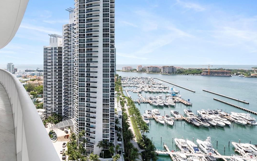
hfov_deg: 74.9
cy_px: 51
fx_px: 161
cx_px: 87
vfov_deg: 51.8
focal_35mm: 23
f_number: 9
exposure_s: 1/320
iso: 250
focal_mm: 10
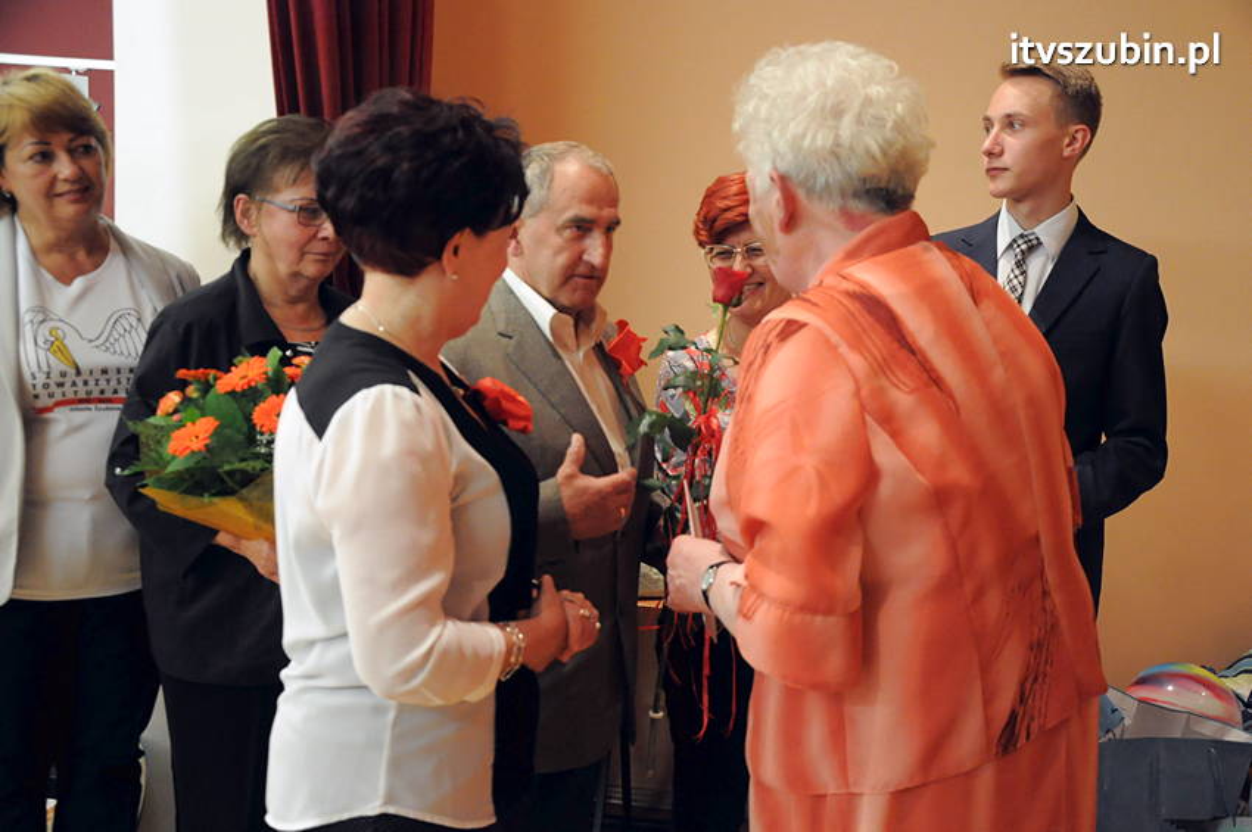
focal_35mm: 38
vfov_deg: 35.4
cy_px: 416
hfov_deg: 51.3
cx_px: 626
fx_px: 1303
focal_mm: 25
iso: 2500
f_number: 4.5
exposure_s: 1/80
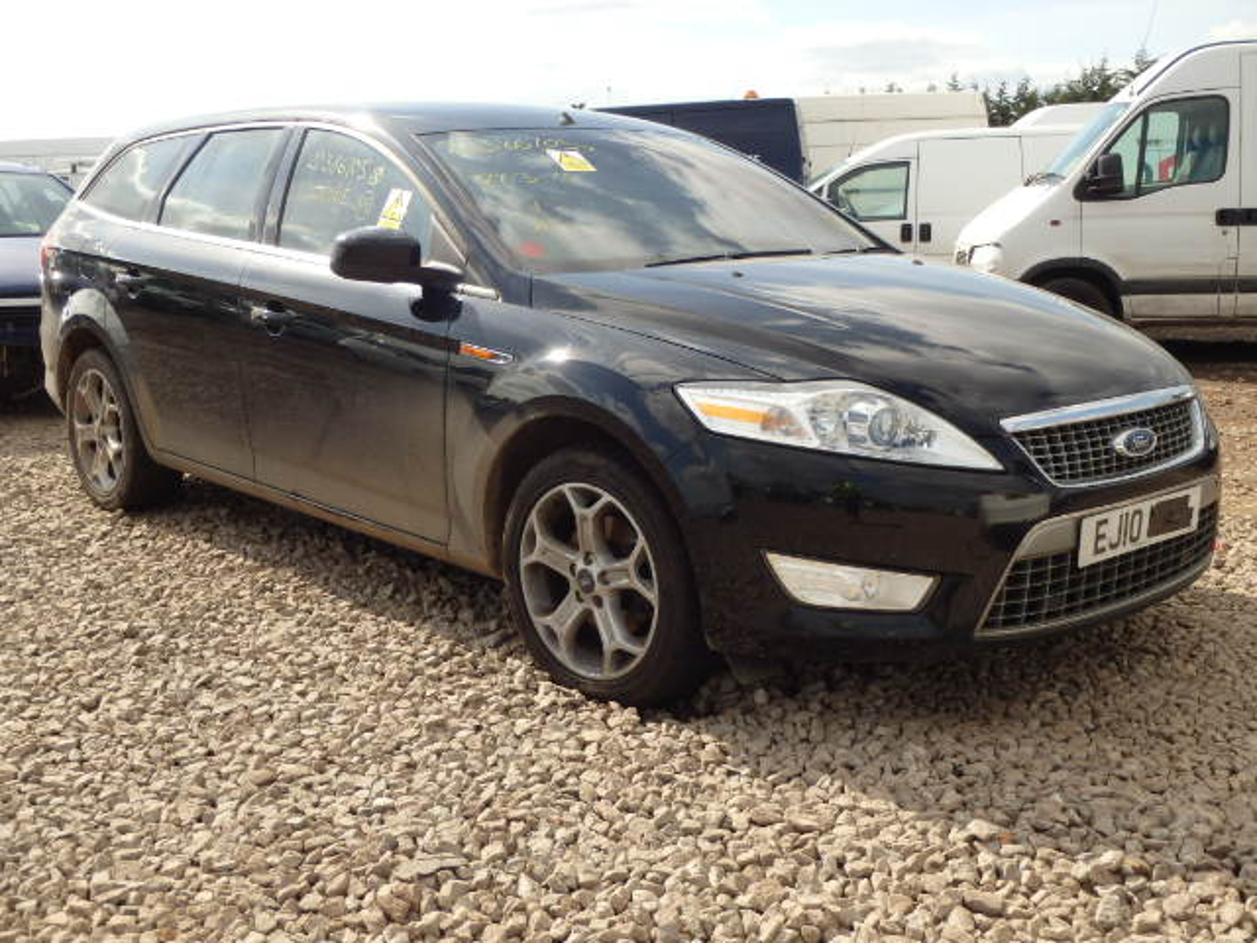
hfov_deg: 46.8
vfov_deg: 36.0
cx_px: 628
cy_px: 472
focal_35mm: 40
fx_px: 1453
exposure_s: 1/500
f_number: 4.7
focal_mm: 7.3
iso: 125
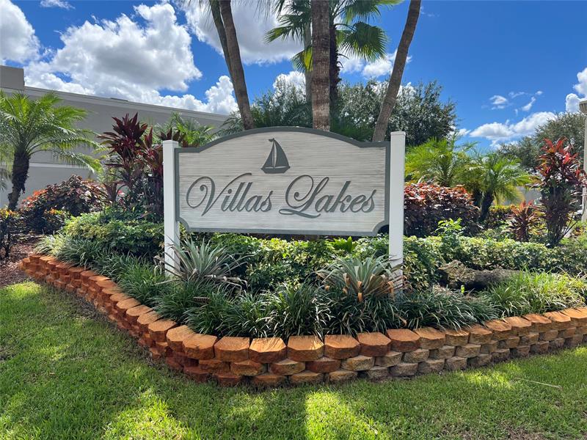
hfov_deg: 67.3
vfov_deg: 53.1
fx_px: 441
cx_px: 294
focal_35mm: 26
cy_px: 220
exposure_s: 1/2695
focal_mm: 5.7
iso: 50
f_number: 1.5
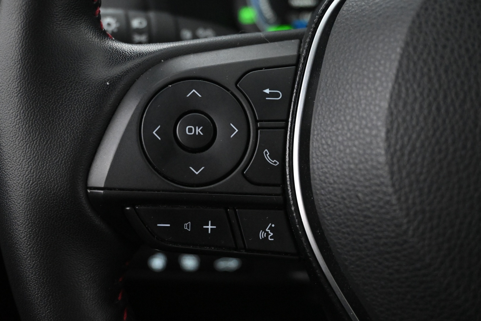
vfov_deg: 32.4
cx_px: 240
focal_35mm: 41
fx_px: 551
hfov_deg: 47.2
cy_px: 160
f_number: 4.5
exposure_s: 1/40
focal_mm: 27.5
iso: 6400
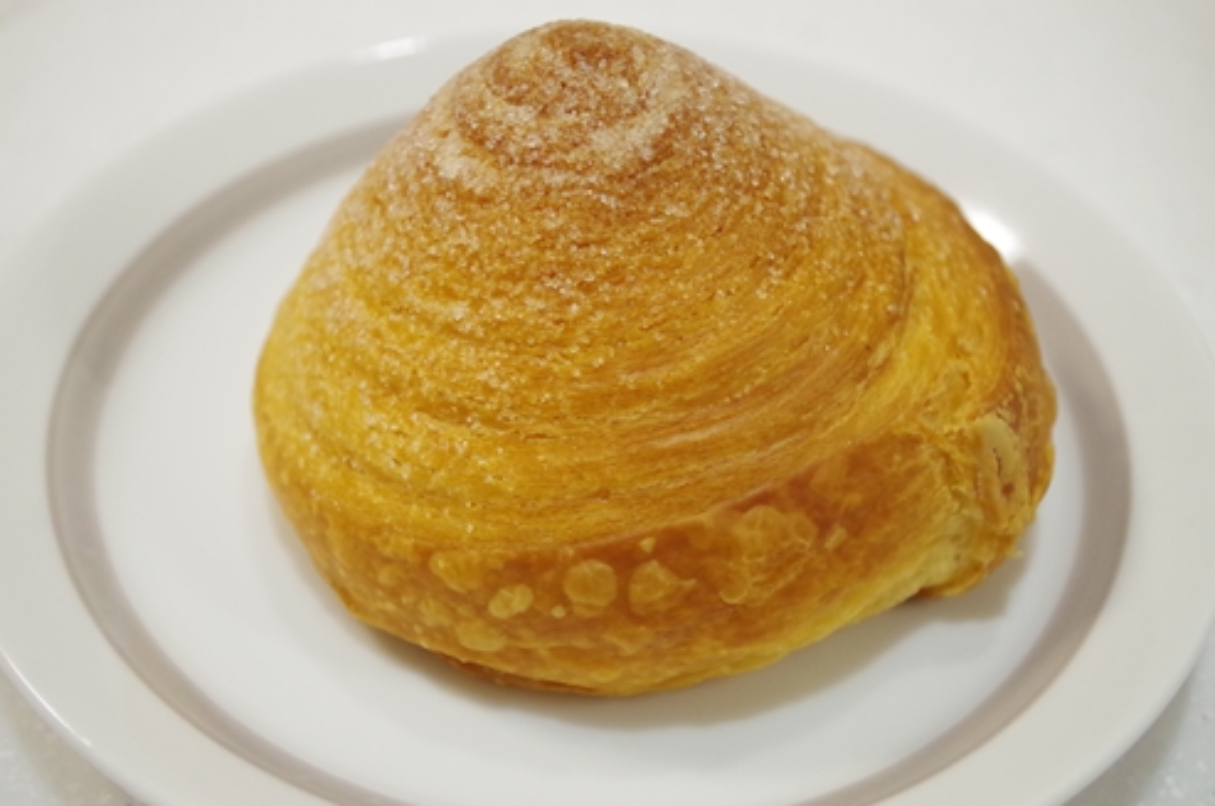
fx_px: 1651
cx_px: 608
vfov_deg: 27.4
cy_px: 403
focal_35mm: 49
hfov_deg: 40.4
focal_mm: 32.5
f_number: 4
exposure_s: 1/160
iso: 1600
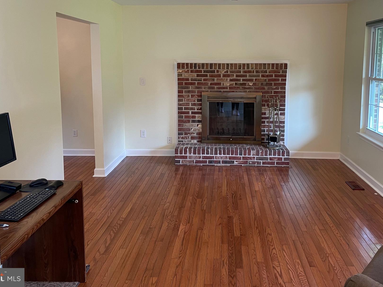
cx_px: 208
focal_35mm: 33
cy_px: 105
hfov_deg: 55.3
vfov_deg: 42.6
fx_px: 365
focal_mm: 4.2
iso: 80
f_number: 1.6
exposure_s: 1/60
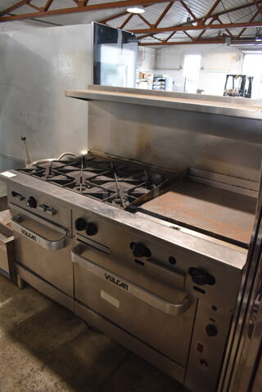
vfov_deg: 67.4
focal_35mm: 27
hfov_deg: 48.0
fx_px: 294
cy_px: 196
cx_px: 131
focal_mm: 18
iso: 1400
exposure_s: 1/60
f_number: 4
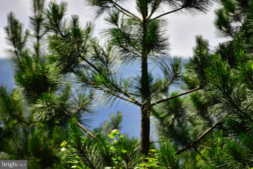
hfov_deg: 4.6
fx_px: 3162
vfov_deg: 3.1
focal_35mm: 450
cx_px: 126
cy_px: 84
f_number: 6.3
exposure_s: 1/800
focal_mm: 300
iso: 400
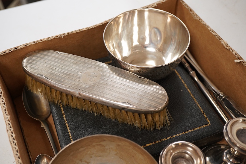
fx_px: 307
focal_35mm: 45
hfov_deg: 43.6
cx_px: 123
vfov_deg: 29.9
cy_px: 82
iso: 1250
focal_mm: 30
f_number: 8
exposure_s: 1/125
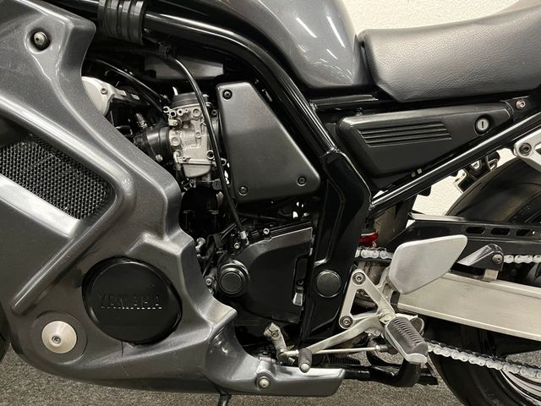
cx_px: 270
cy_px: 203
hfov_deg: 67.3
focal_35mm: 26
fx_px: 406
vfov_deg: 53.1
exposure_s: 1/33
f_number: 1.6
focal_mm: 5.1
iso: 500
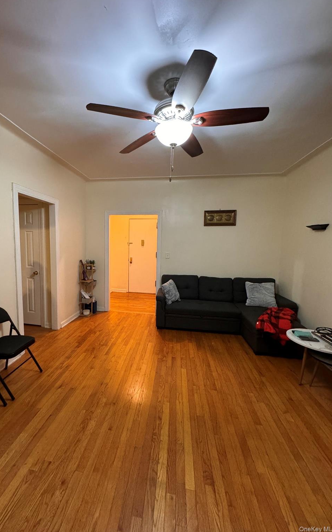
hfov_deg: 74.2
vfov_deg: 101.5
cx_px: 138
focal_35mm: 15
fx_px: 217
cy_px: 265
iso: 800
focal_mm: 2.22
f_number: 2.2
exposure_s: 1/60
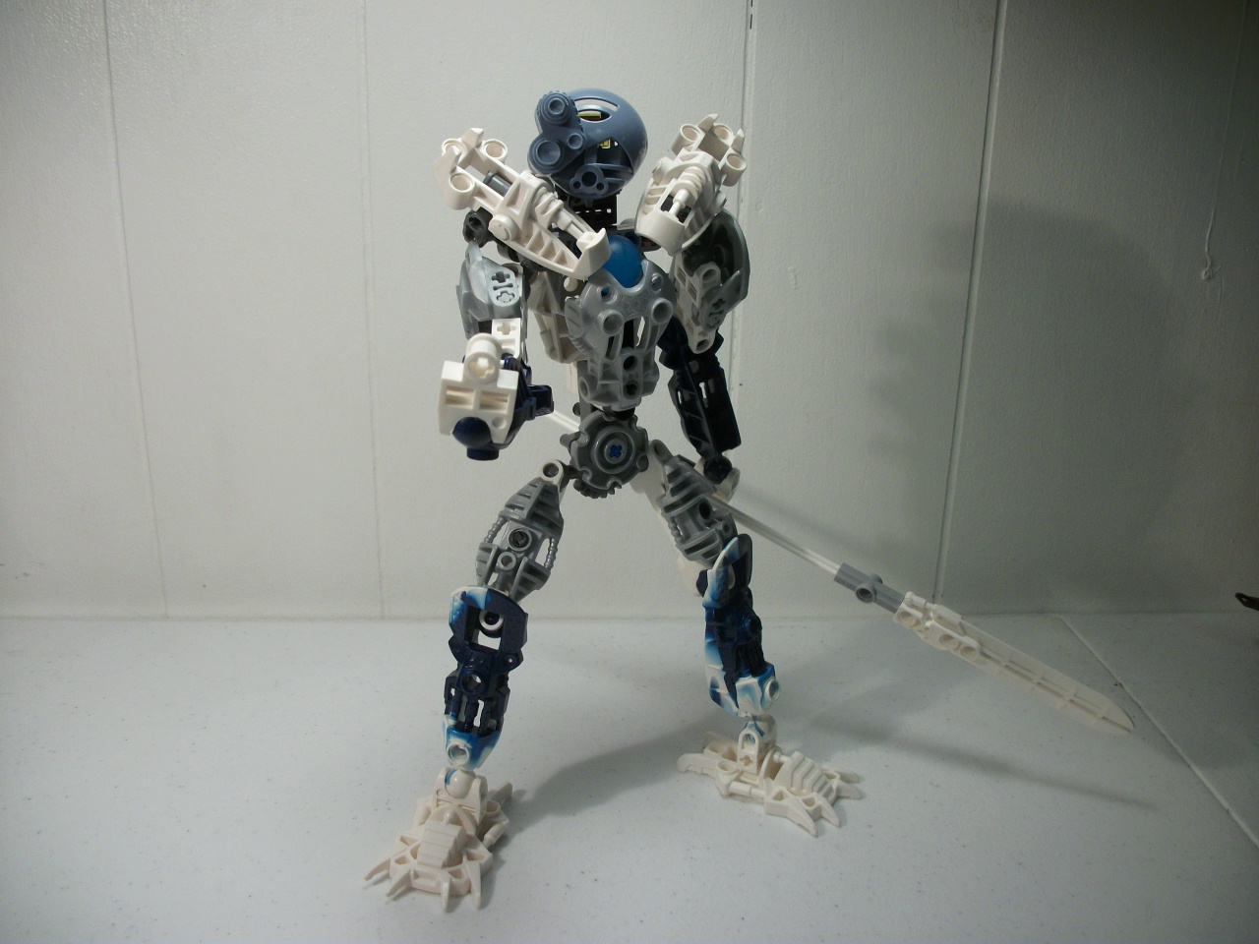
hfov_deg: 56.8
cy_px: 472
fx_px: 1164
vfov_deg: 44.2
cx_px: 630
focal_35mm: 32
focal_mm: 5.7
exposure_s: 1/60
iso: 80
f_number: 2.9
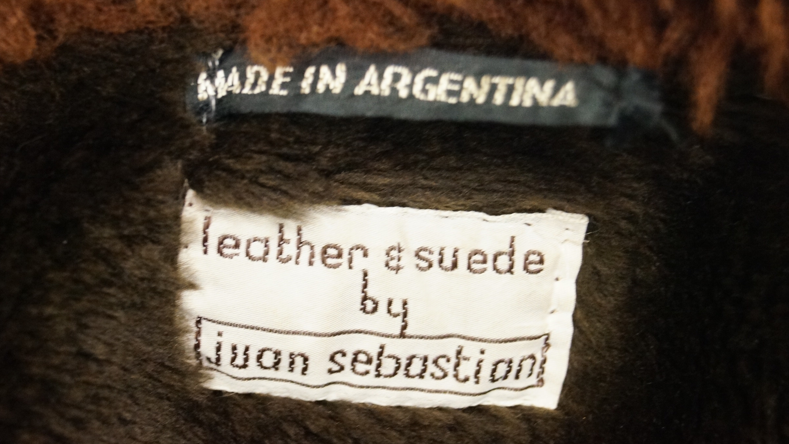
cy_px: 209
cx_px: 390
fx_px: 1496
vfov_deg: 16.9
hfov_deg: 29.5
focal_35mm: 72
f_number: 5.6
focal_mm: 45
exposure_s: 1/50
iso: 3200
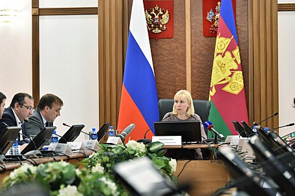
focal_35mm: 156
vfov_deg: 8.8
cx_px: 142
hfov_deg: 13.2
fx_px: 1277
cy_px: 107
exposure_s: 1/125
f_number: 5.6
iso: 5000
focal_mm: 135
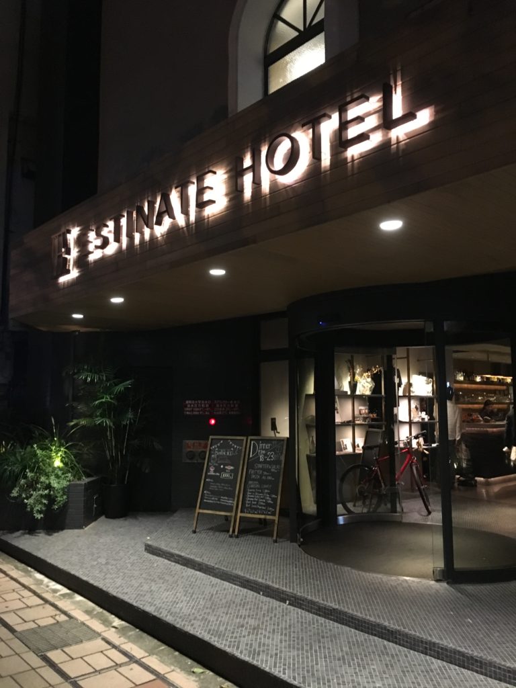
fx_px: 576
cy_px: 344
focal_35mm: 29
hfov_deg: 48.2
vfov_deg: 61.7
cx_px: 258
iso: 250
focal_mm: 4.15
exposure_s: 1/15
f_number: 2.2
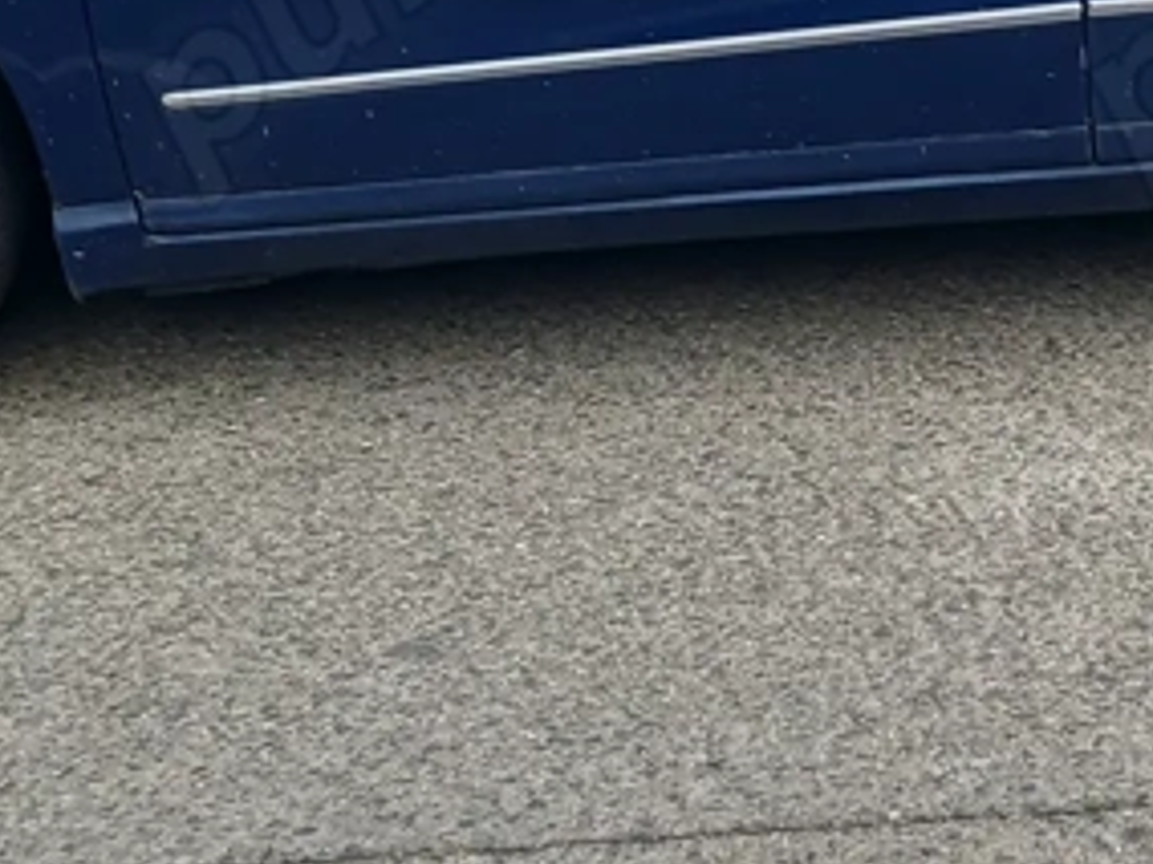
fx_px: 3164
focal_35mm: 95
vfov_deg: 15.1
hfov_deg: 20.2
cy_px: -97
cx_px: 1043
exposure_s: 1/100
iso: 32
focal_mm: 4
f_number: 1.8
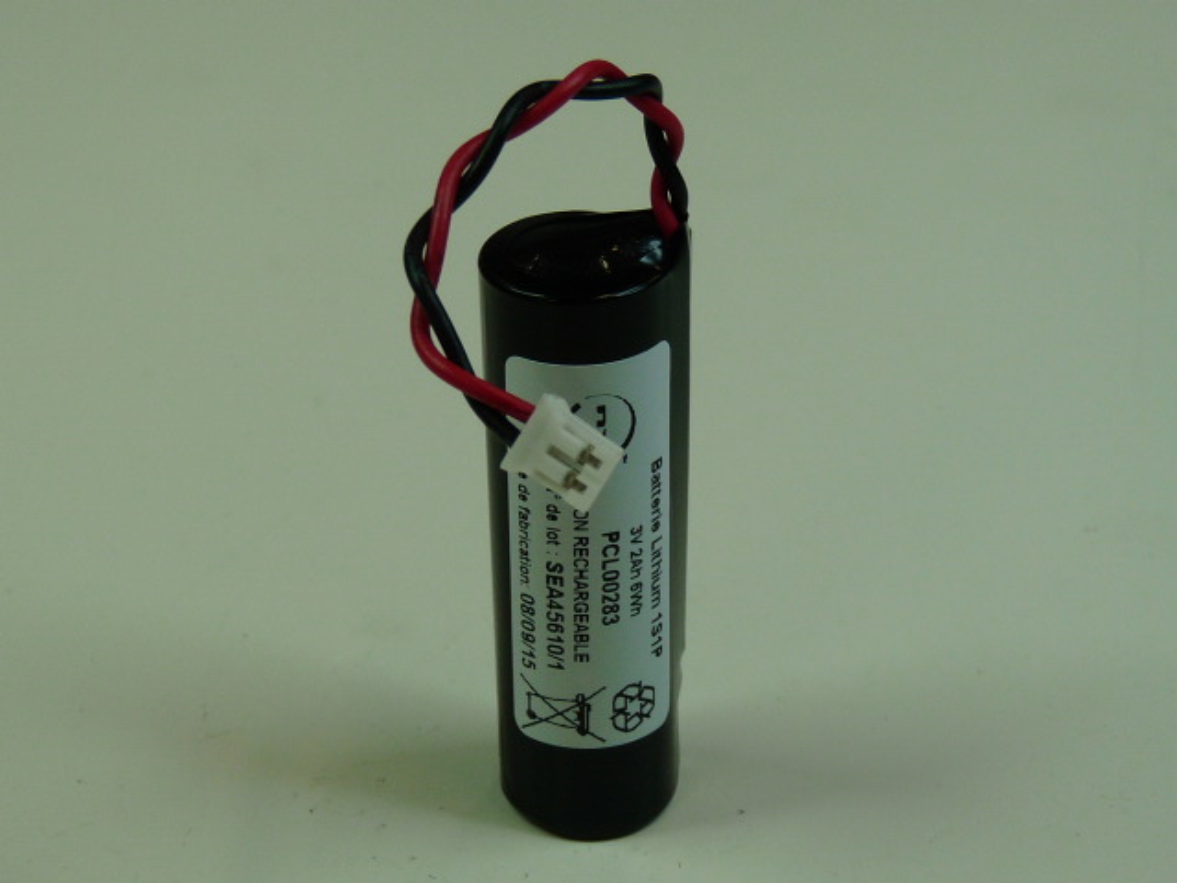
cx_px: 588
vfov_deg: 14.8
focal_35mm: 100
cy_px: 442
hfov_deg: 19.6
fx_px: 3400
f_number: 3.6
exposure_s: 1/125
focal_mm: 10.1
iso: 100
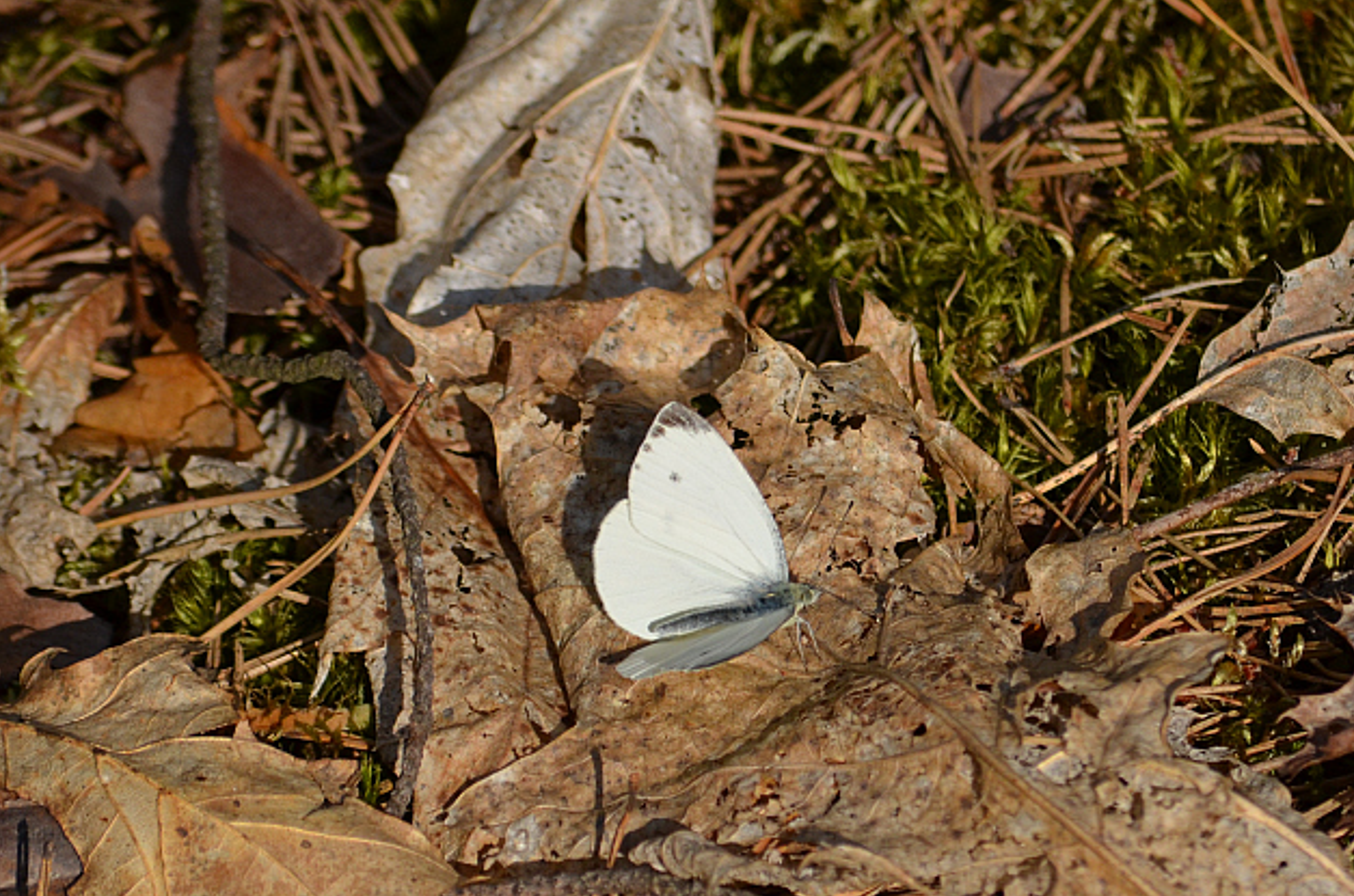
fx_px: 18387
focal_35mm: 490
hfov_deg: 4.2
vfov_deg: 2.8
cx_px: 793
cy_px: 600
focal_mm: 200
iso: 400
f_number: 7.1
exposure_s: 1/2000
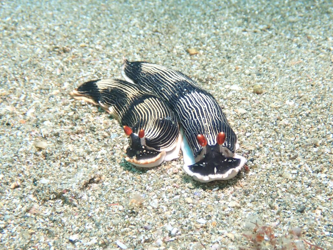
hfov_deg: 40.4
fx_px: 452
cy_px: 125
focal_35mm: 47
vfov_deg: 30.9
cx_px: 166
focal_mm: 8.4
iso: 160
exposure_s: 1/200
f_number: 4.5
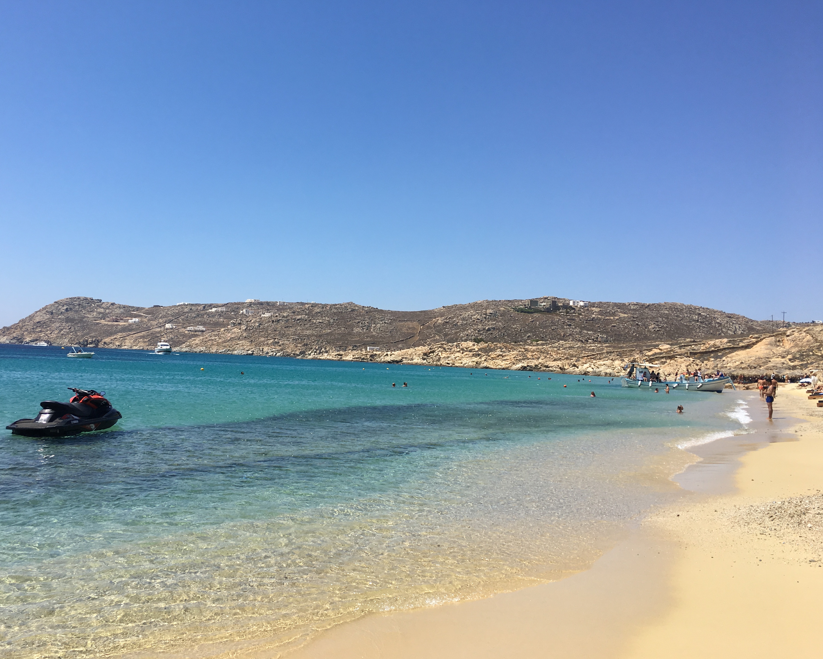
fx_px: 755
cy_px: 333
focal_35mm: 31
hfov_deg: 57.1
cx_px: 374
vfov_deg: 47.1
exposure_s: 1/2262
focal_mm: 4.15
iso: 25
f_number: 2.2
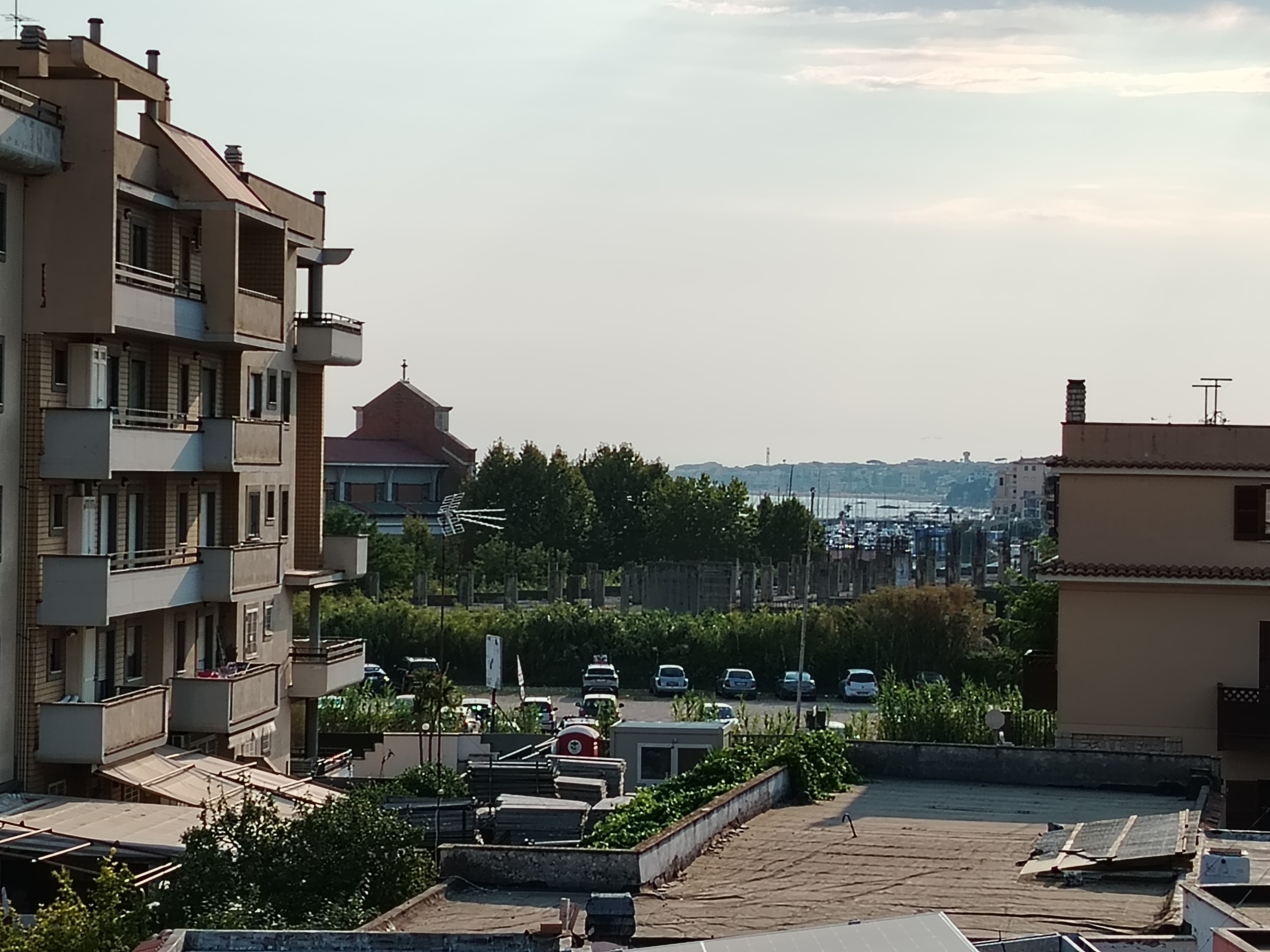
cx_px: 635
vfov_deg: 17.8
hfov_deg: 23.6
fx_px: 3045
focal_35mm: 83
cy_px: 476
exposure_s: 1/1359
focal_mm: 5.25
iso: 100
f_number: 1.75
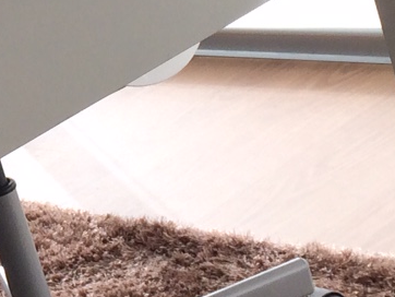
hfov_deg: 11.2
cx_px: -312
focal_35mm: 164
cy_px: -82
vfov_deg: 8.9
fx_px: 1873
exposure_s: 1/293
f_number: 2.2
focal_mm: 4.15
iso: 32
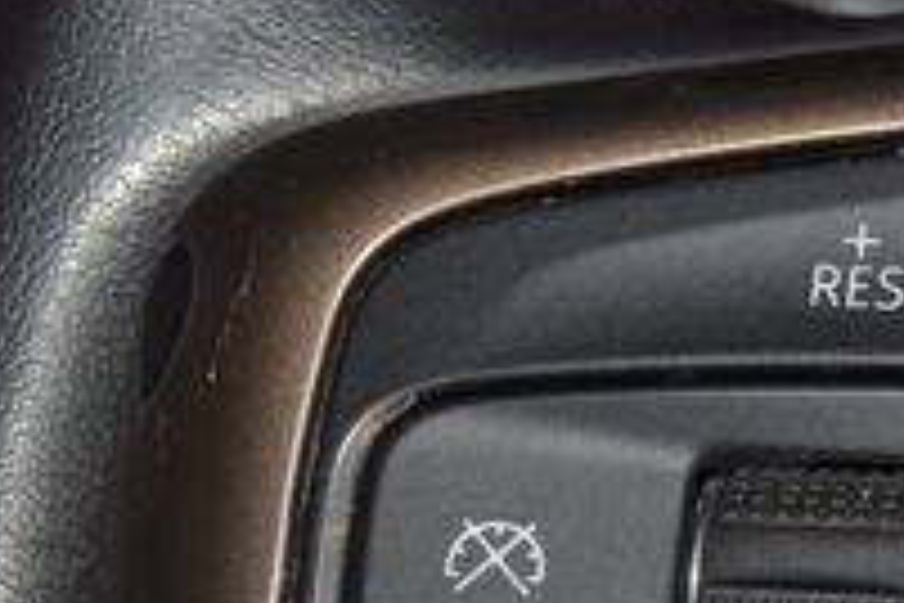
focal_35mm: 143
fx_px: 3591
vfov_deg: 9.5
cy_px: 614
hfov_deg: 13.9
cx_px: 1124
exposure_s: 1/60
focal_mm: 30
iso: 100
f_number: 8
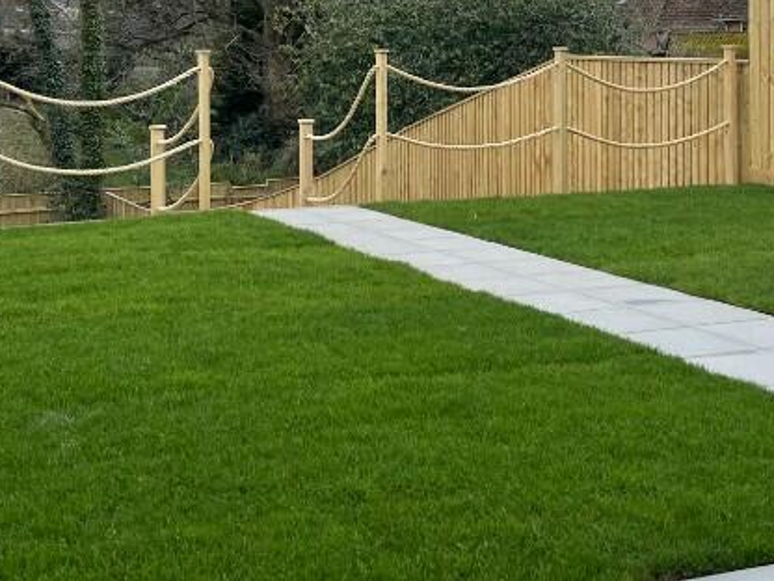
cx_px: 329
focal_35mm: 64
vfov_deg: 22.3
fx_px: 1431
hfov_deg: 30.2
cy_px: 45
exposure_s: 1/1742
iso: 32
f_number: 1.6
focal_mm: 4.2
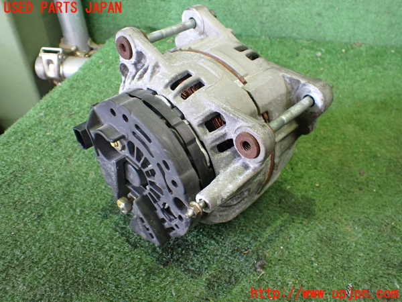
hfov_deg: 60.0
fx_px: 348
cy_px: 151
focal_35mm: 30
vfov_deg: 46.8
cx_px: 201
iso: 800
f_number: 2.3
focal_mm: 5.4
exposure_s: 1/50
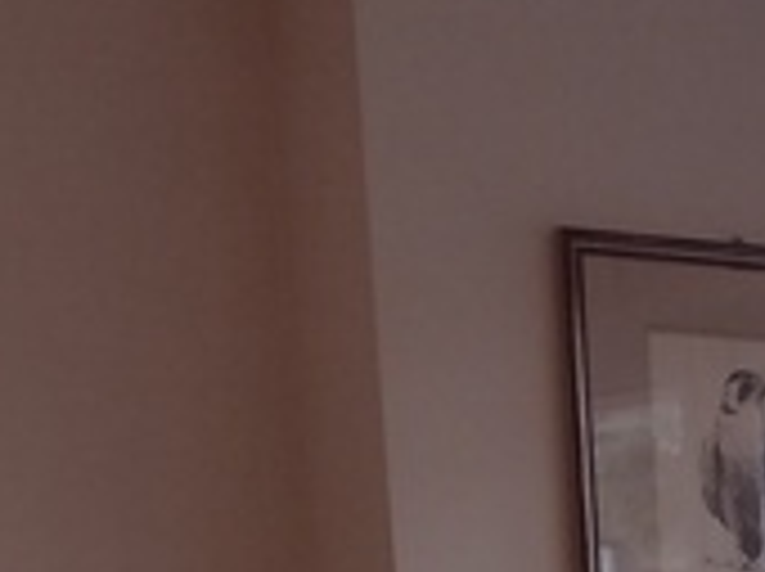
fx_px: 3597
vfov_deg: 8.3
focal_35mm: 163
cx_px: 1534
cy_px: 1410
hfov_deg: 11.0
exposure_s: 1/120
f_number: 1.7
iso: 156
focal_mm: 4.71
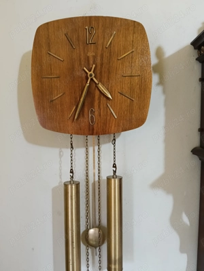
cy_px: 136
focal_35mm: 27
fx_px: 212
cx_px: 102
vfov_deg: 65.3
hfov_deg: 51.4
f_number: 1.8
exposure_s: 1/33.3
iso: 640
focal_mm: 3.98
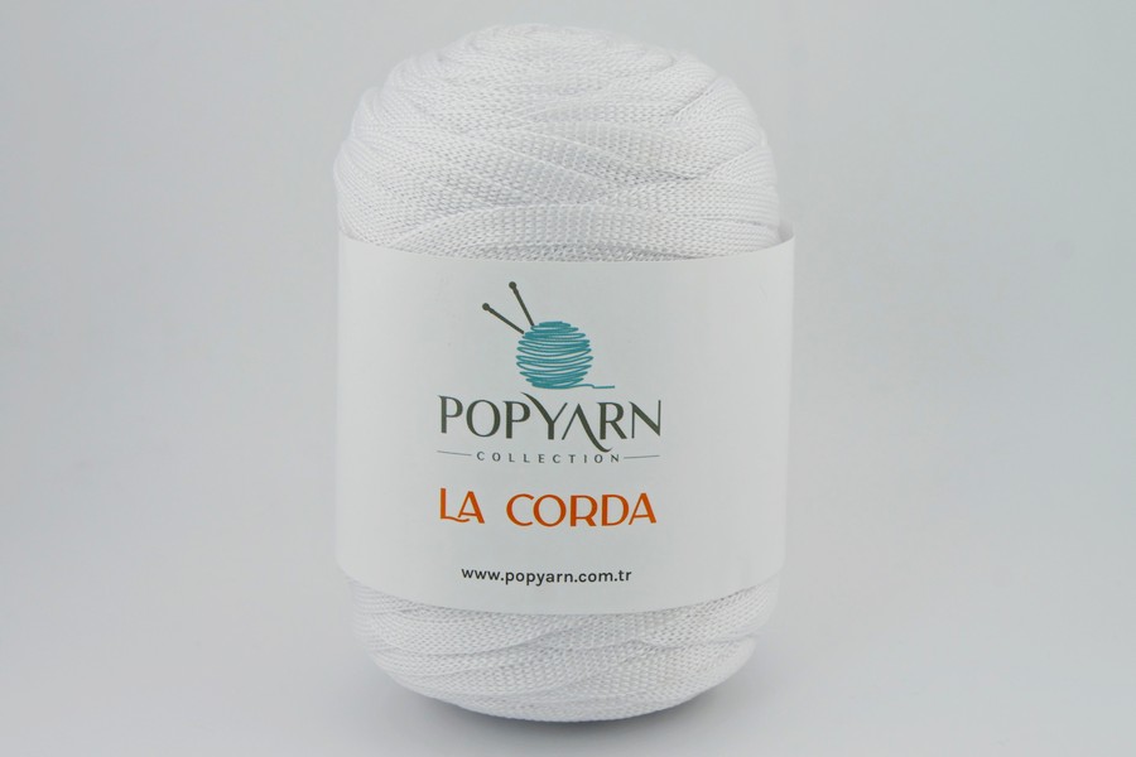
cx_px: 568
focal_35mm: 63
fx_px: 1988
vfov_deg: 21.6
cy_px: 378
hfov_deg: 31.9
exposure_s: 1/400
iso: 200
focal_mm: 42
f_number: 9
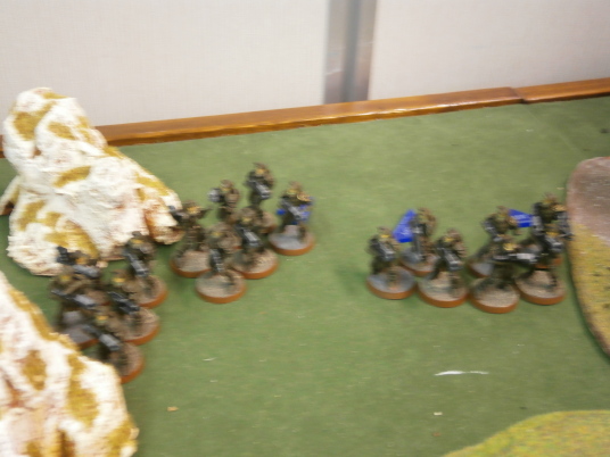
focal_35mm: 47
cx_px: 305
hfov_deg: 40.4
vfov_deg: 30.9
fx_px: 828
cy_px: 228
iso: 200
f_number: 3.4
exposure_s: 1/8
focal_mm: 8.3
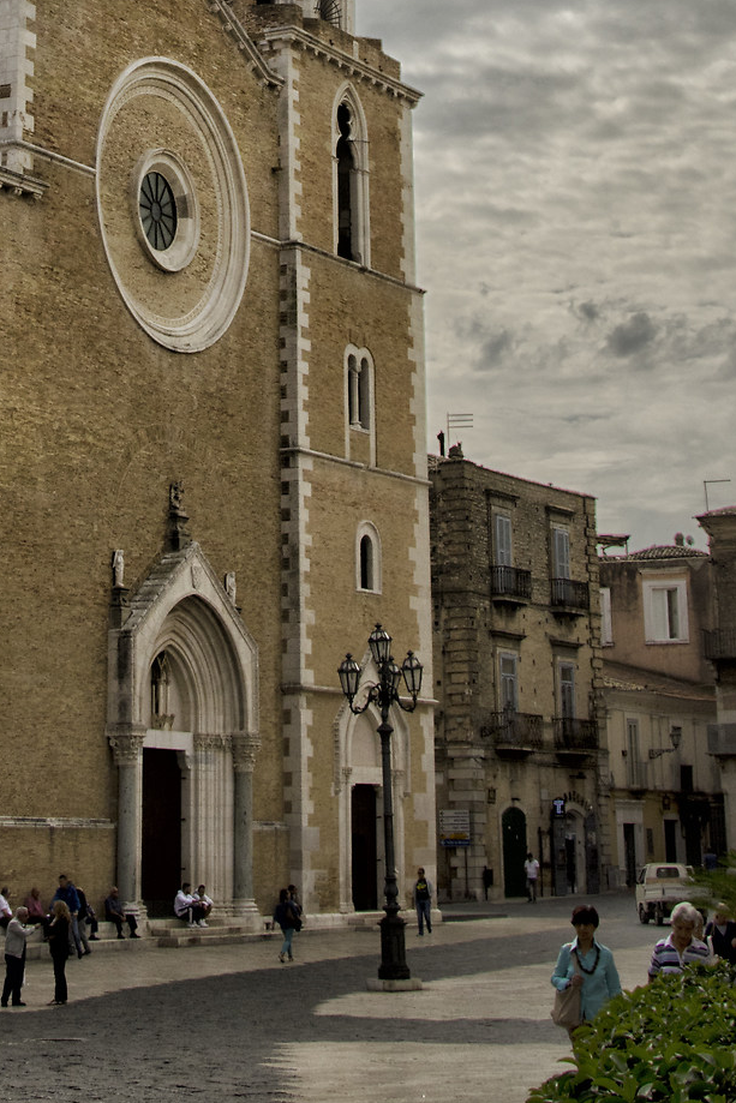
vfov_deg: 22.3
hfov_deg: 15.8
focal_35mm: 86
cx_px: 159
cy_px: -114
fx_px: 2636
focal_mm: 22
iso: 200
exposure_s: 1/640
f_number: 10
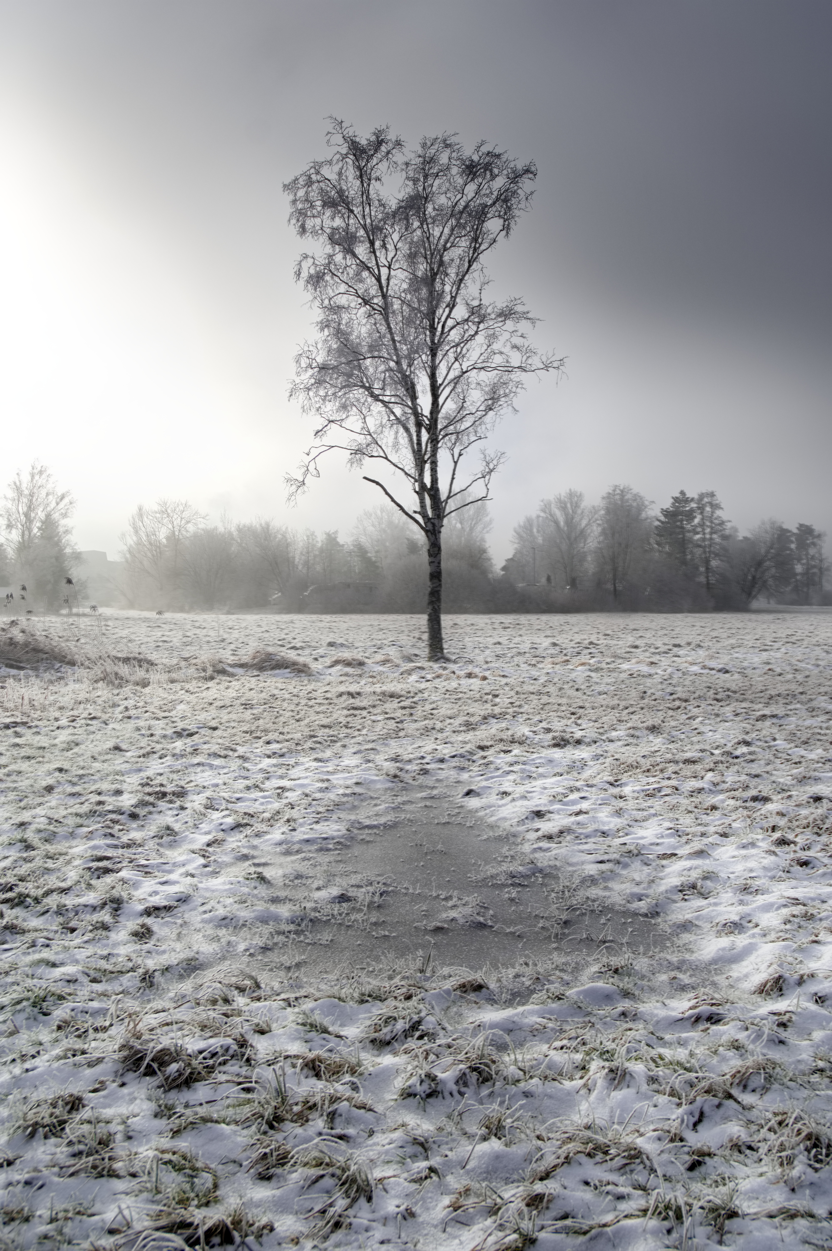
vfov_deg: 59.5
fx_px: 1094
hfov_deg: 41.6
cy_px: 626
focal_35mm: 32
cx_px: 416
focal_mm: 21
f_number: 2.8
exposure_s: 1/6000
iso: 100
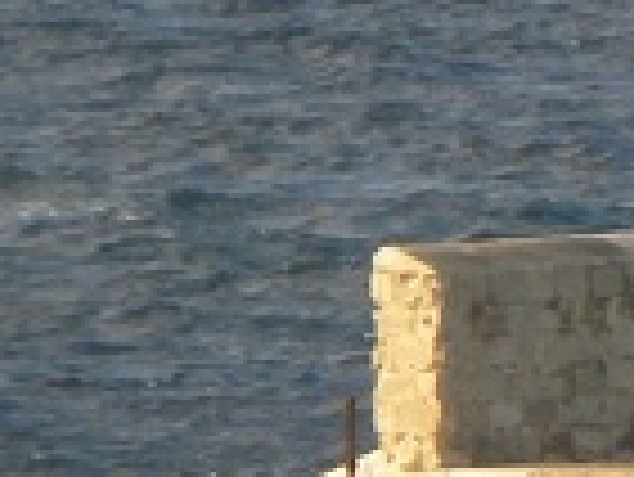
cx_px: 1295
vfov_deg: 0.7
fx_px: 38696
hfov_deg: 0.9
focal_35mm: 2111
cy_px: 963
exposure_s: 1/177
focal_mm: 67.2
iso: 64
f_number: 5
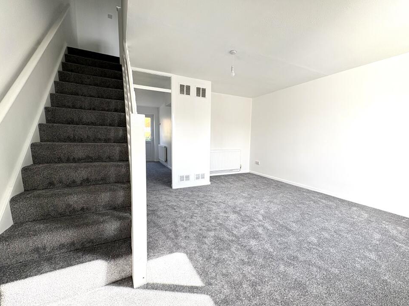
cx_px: 217
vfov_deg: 81.7
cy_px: 157
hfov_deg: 98.0
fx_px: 177
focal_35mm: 15
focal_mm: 2.22
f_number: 2.2
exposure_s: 1/119
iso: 40
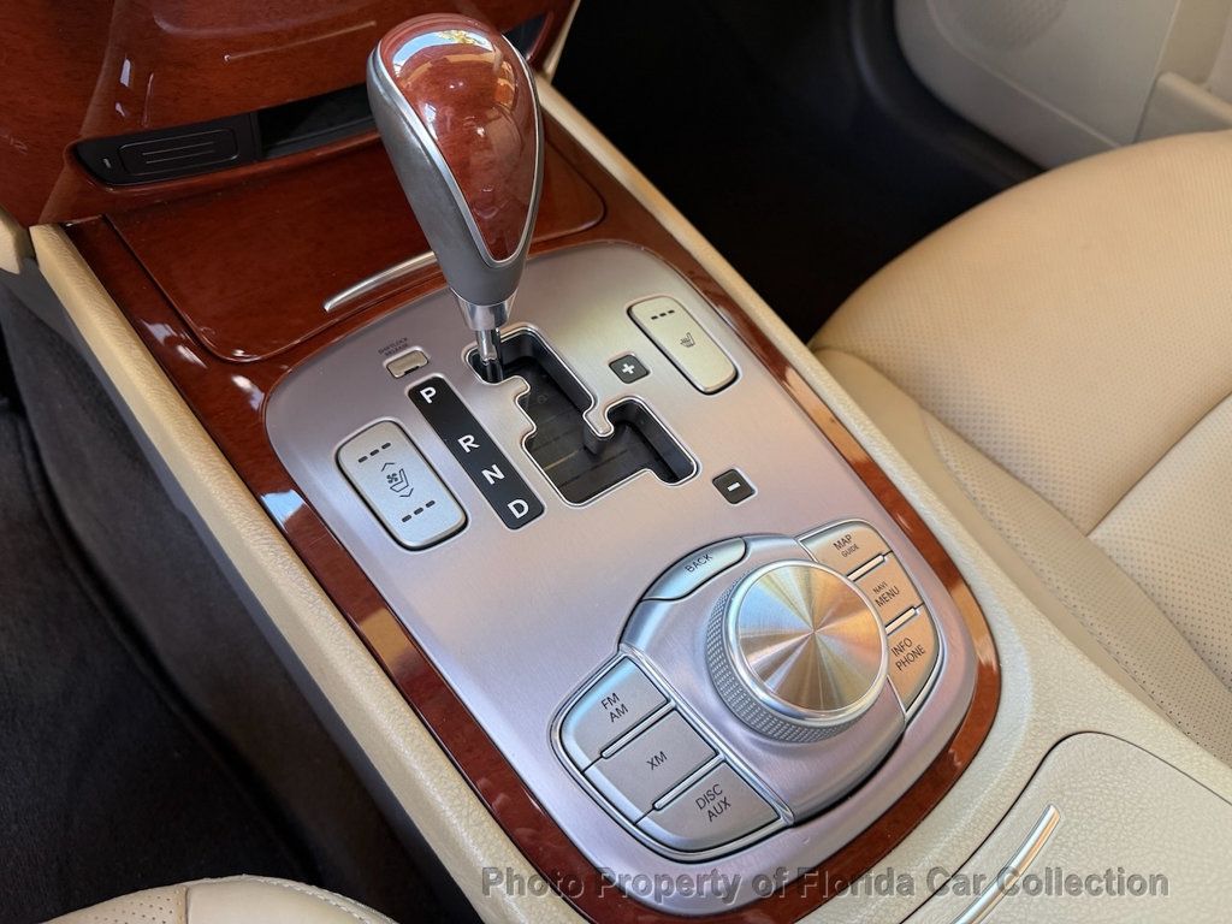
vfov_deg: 56.8
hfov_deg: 71.6
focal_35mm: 24
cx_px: 616
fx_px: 854
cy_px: 462
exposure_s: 1/121
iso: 200
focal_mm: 6.76
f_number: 1.78
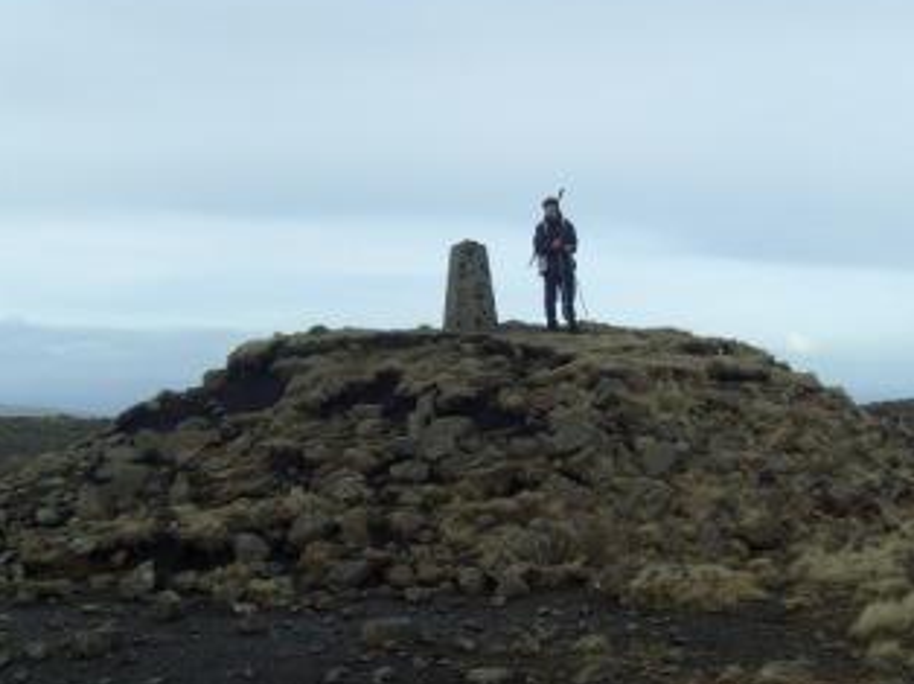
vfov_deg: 29.1
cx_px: 506
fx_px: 1319
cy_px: 355
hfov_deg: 38.2
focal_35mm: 50
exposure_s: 1/180
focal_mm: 5.8
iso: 80
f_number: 7.1
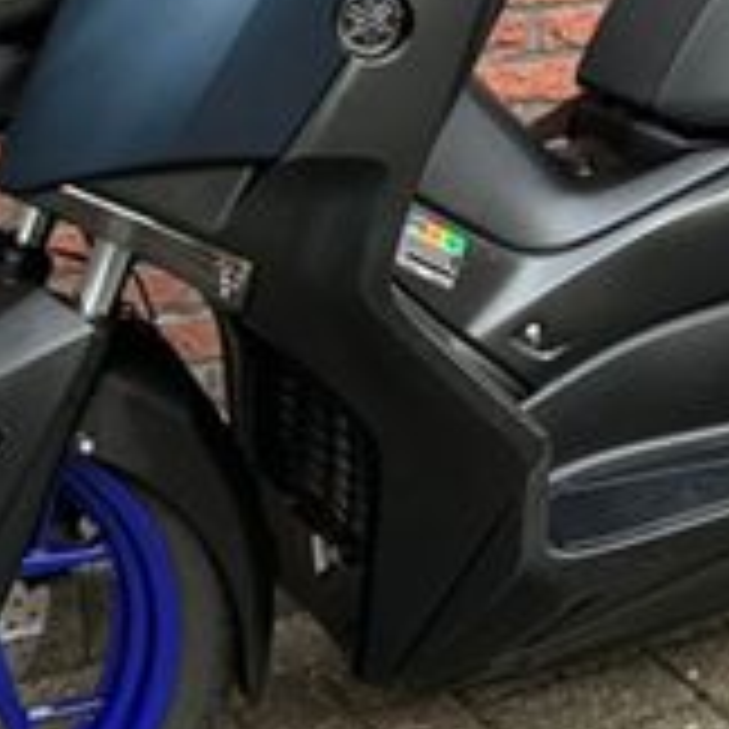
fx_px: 2168
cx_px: 526
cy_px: 108
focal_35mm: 91
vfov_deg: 18.8
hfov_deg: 19.0
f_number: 1.5
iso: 32
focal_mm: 5.7
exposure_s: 1/121
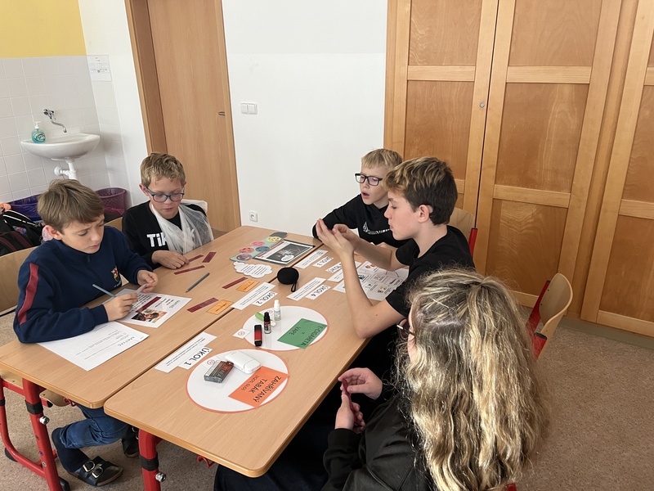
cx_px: 327
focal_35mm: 26
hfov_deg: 67.3
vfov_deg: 53.1
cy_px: 246
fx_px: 491
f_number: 1.6
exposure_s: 1/88
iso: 125
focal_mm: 5.1
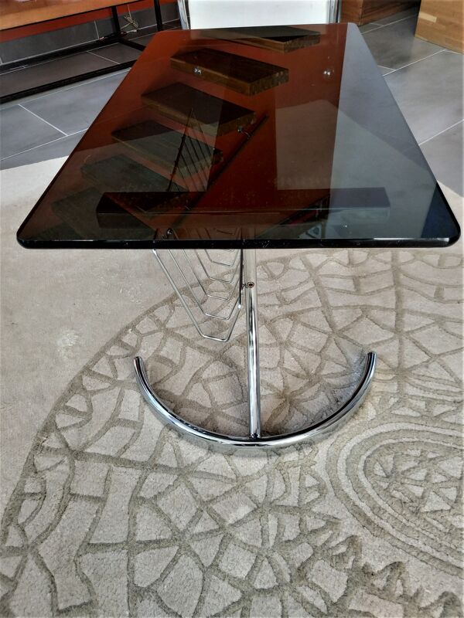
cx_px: 232
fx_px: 429
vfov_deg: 71.6
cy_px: 309
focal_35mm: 24
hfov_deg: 56.8
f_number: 1.9
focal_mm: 3.94
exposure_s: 1/33
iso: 200
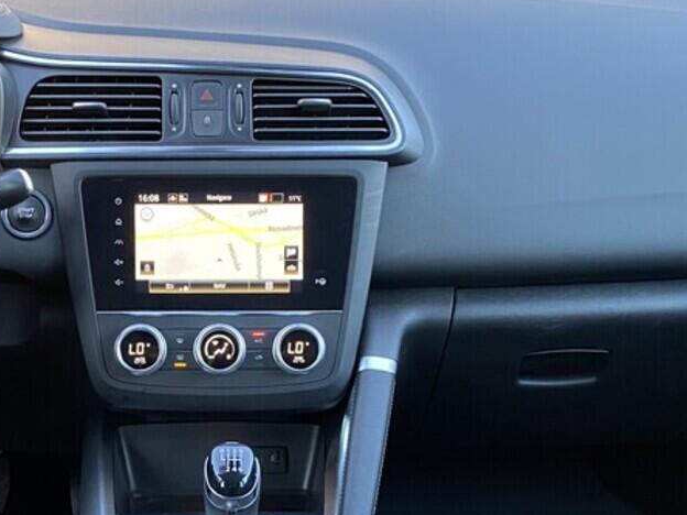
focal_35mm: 60
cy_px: 409
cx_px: 230
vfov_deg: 24.1
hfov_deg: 31.9
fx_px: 1191
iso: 320
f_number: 1.8
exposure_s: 1/59
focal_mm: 4.25
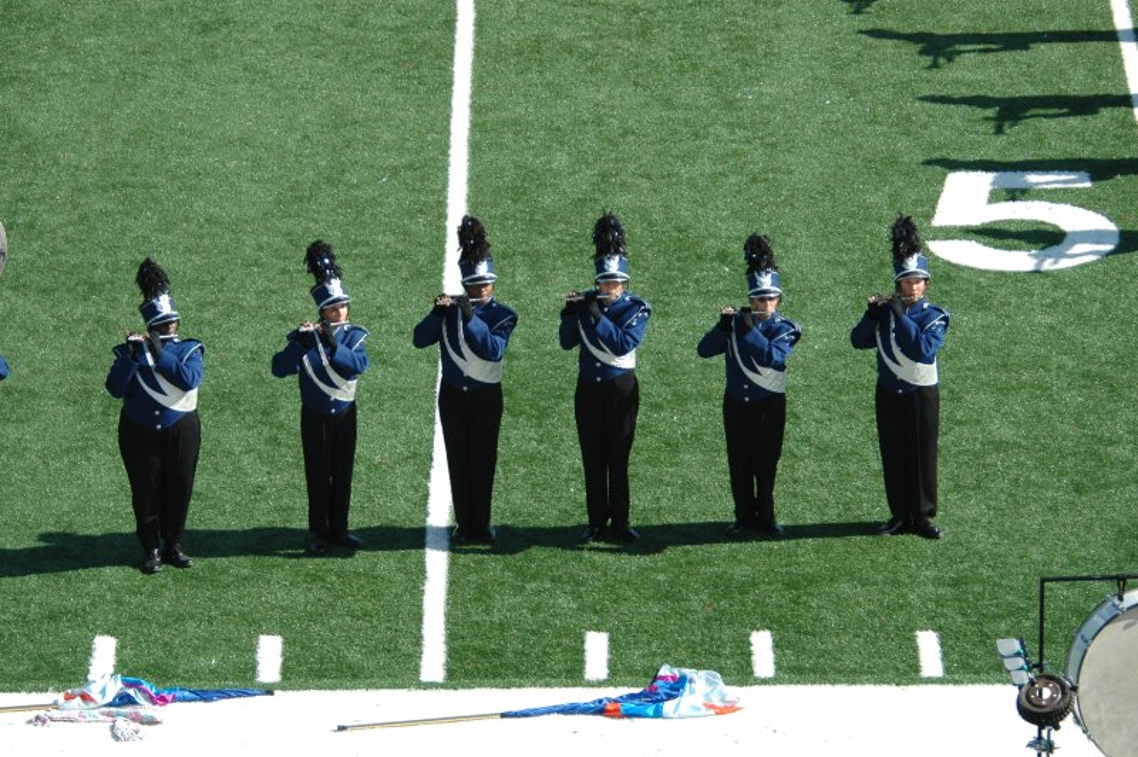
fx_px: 7106
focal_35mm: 225
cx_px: 569
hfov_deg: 9.2
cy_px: 378
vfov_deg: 6.1
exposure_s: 1/500
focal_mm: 150
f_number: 5.6
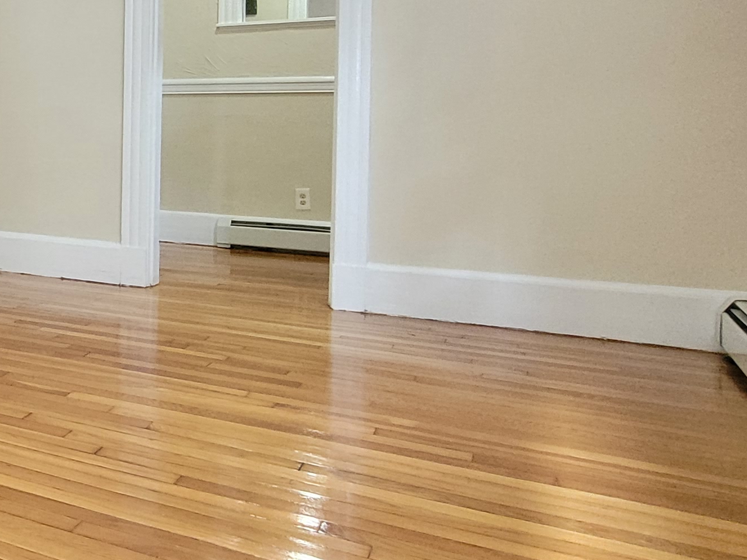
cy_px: 158
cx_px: -150
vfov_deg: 36.2
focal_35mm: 39
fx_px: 842
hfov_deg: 36.7
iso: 640
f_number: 2.2
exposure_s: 1/29
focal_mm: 1.74
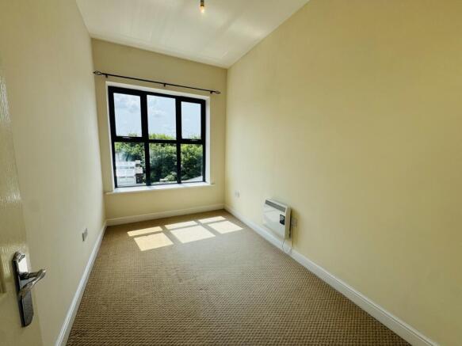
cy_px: 173
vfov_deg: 85.7
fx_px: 187
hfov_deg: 102.1
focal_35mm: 14
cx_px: 231
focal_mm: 2.22
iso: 40
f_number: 2.2
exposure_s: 1/980
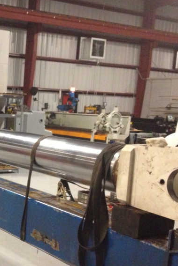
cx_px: -14
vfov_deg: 30.4
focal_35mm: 66
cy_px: 160
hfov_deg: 19.8
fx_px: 489
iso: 400
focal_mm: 4.28
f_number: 2.4
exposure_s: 1/15
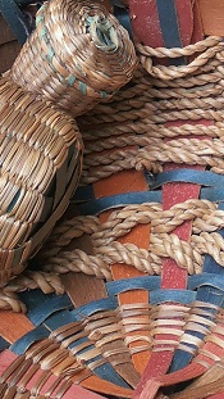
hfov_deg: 9.8
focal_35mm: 124
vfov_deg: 16.8
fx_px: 1309
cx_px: 119
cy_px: -32
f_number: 3.6
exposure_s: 1/40
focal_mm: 5.93
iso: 80
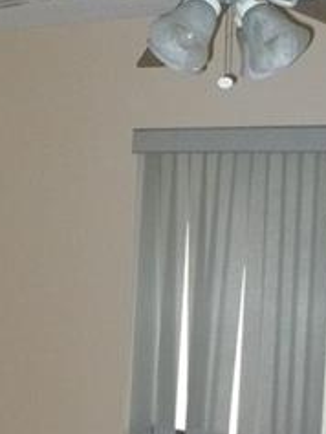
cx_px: -59
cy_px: 434
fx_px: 1505
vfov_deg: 16.1
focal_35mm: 120
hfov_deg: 12.1
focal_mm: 6.1
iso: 400
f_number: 2.8
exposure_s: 1/30
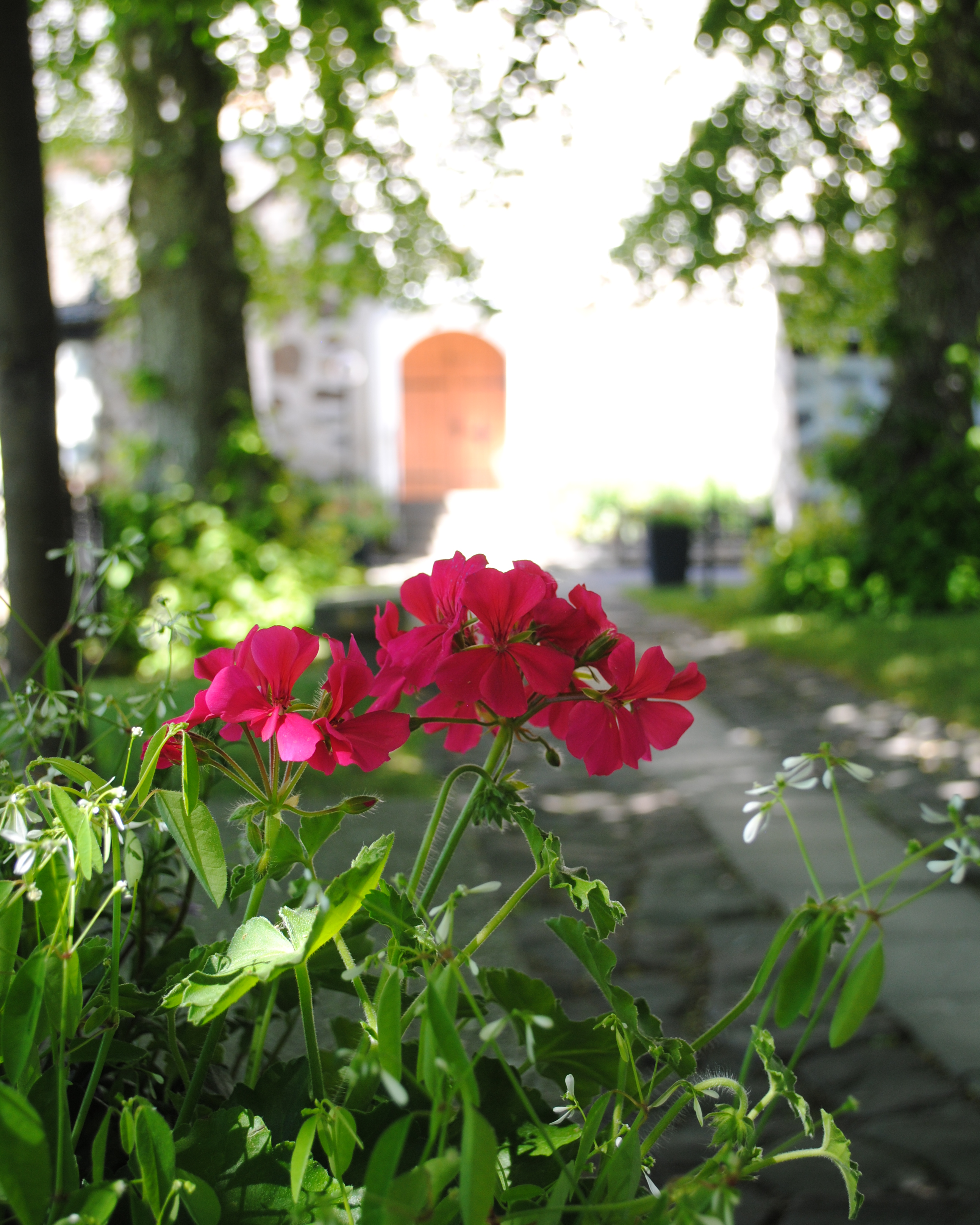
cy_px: 619
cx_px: 489
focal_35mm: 54
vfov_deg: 34.7
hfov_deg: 28.1
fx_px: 1958
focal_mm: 32
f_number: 4.8
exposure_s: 1/80
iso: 200
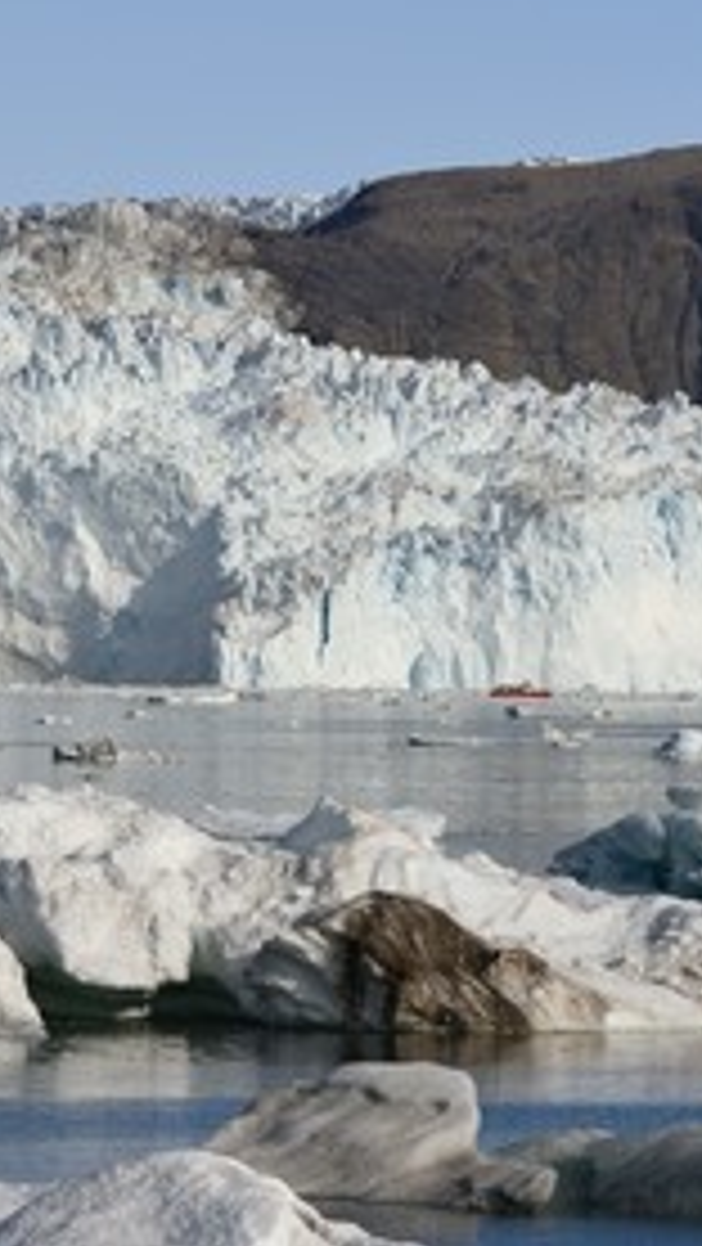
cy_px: 621
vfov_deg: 4.9
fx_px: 14679
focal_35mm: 444
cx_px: 126
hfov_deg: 2.7
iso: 200
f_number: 16
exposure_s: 1/400
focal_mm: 280
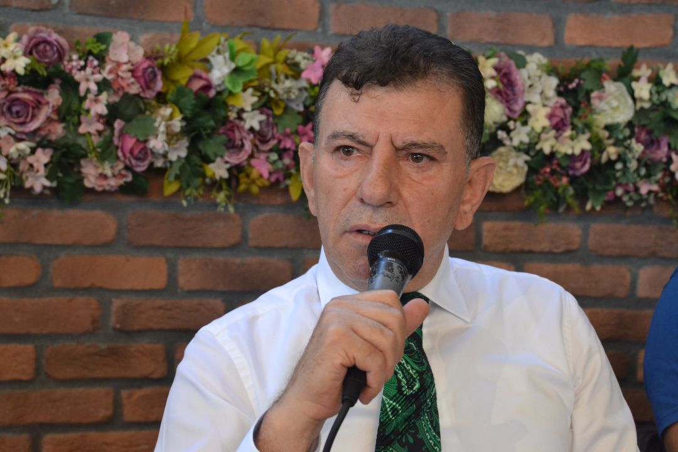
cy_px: 226
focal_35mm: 72
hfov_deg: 28.1
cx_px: 339
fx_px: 1356
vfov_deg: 18.9
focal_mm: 48
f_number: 4.8
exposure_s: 1/60
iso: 1800
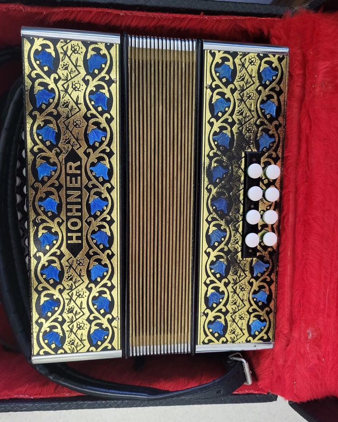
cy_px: 225
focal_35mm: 28
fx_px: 350
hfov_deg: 51.5
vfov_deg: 62.1
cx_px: 166
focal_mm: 5.4
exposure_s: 1/25
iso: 640
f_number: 1.8
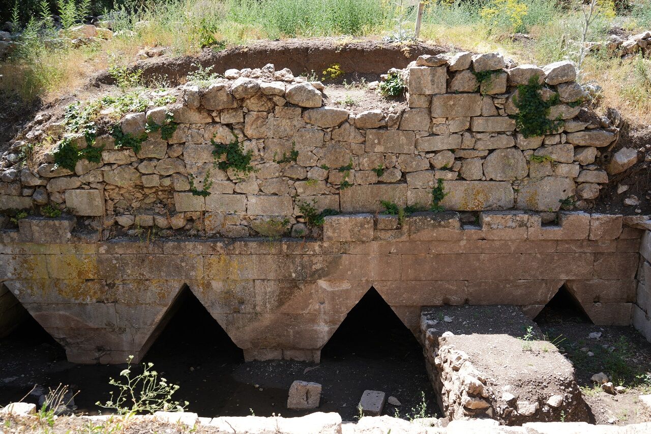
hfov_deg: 58.7
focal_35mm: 32
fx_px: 579
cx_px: 326
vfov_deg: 41.1
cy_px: 217
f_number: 4.5
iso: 100
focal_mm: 32
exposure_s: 1/200
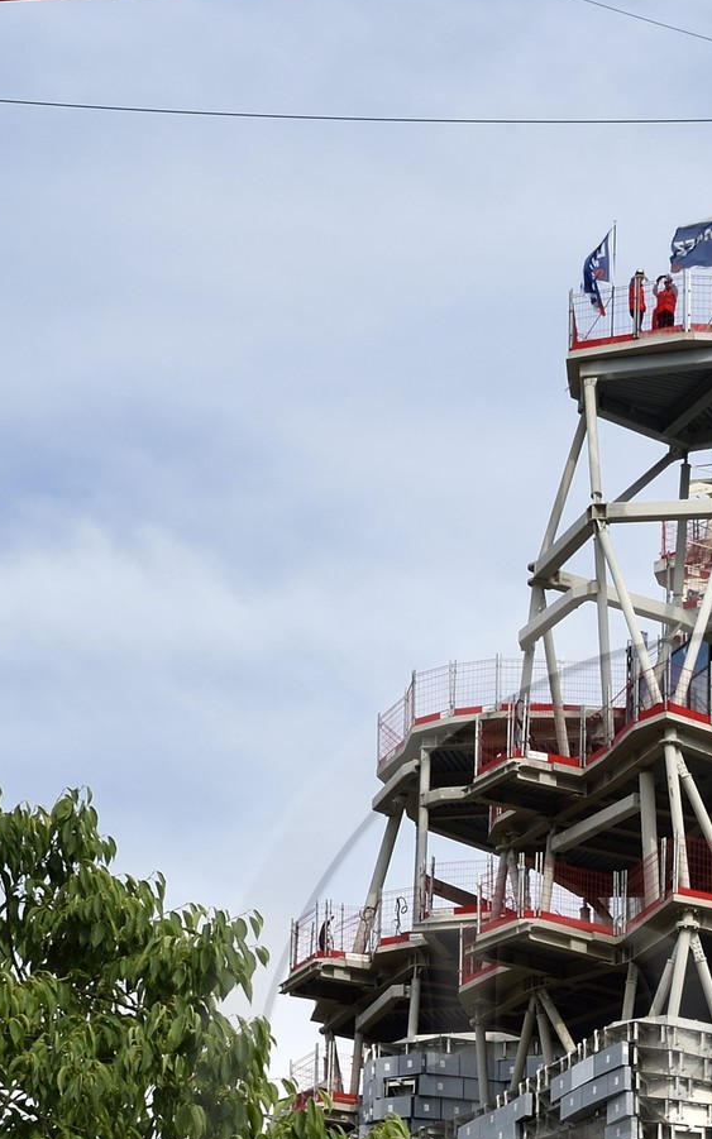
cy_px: 1156
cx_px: 769
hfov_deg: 8.0
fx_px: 5061
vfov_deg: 12.7
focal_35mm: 163
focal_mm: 60
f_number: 20
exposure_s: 1/125
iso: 200
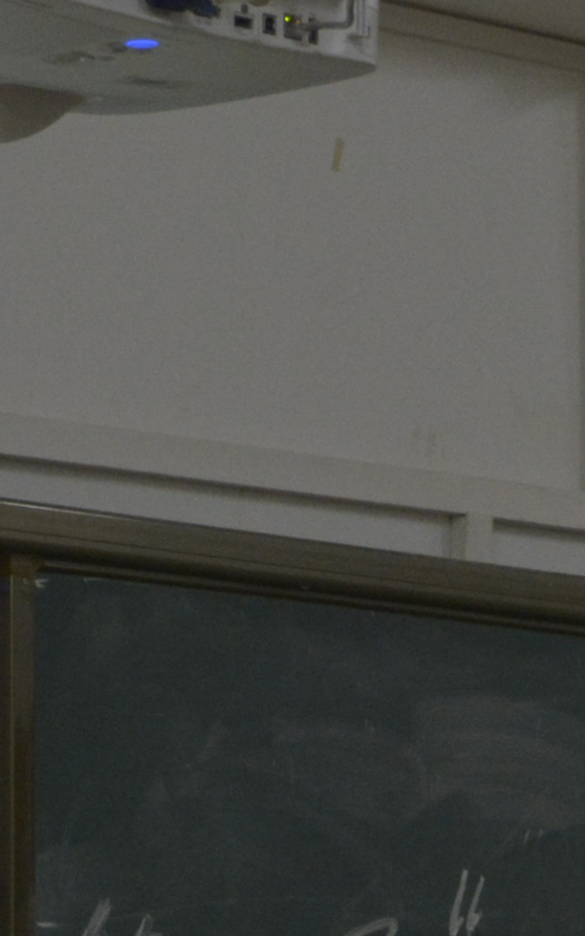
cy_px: 910
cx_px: 74
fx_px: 7167
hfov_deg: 4.7
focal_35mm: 281
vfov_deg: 7.4
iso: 1250
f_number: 5
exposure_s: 1/125
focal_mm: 40
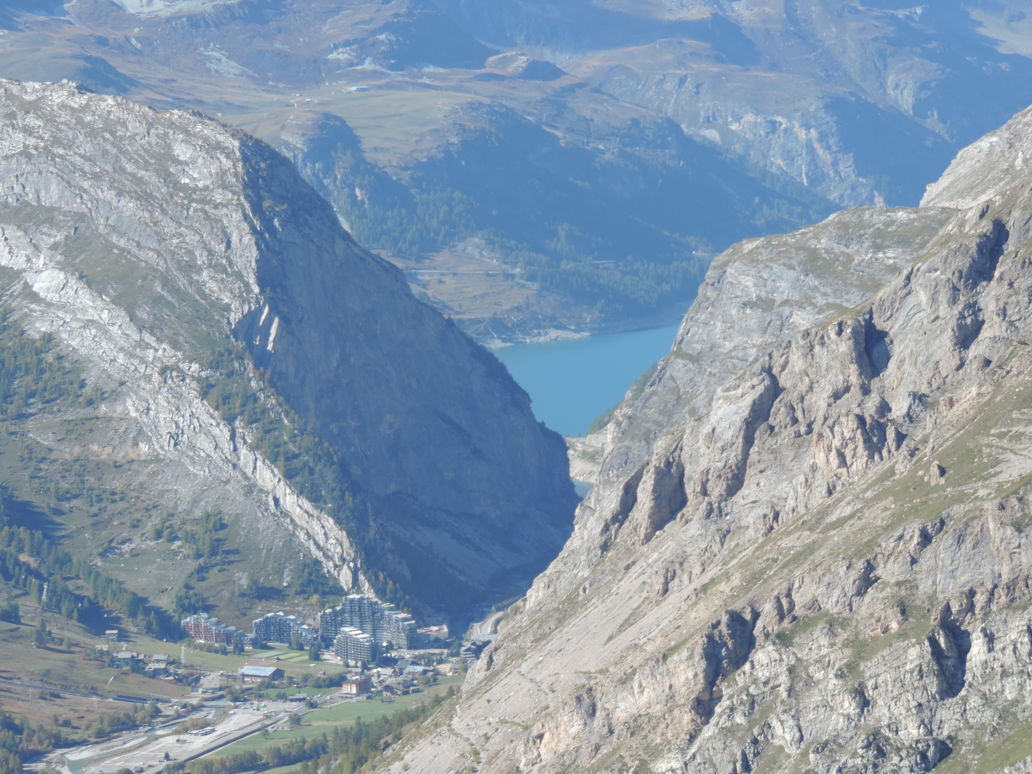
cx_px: 516
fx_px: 4621
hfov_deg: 12.7
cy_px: 387
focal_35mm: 155
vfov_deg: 9.6
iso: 80
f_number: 4.4
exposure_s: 1/320
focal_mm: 27.6
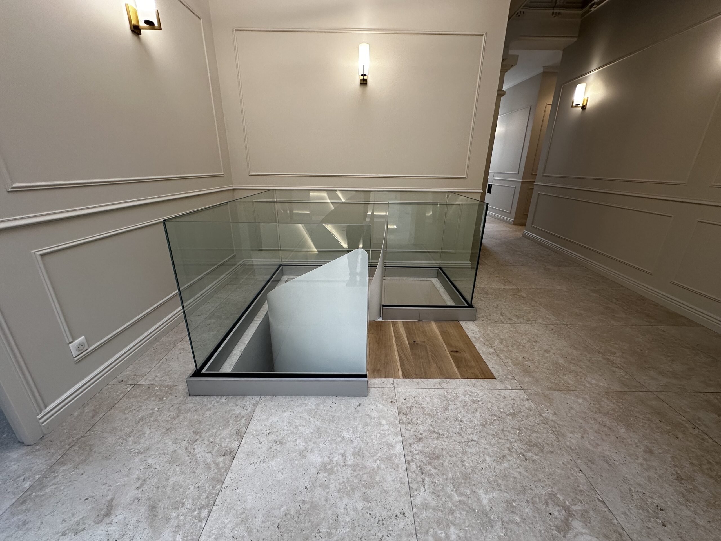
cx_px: 360
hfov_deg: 102.1
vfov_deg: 85.7
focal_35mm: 14
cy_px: 270
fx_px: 292
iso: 160
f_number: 2.2
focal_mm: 2.22
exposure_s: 1/100
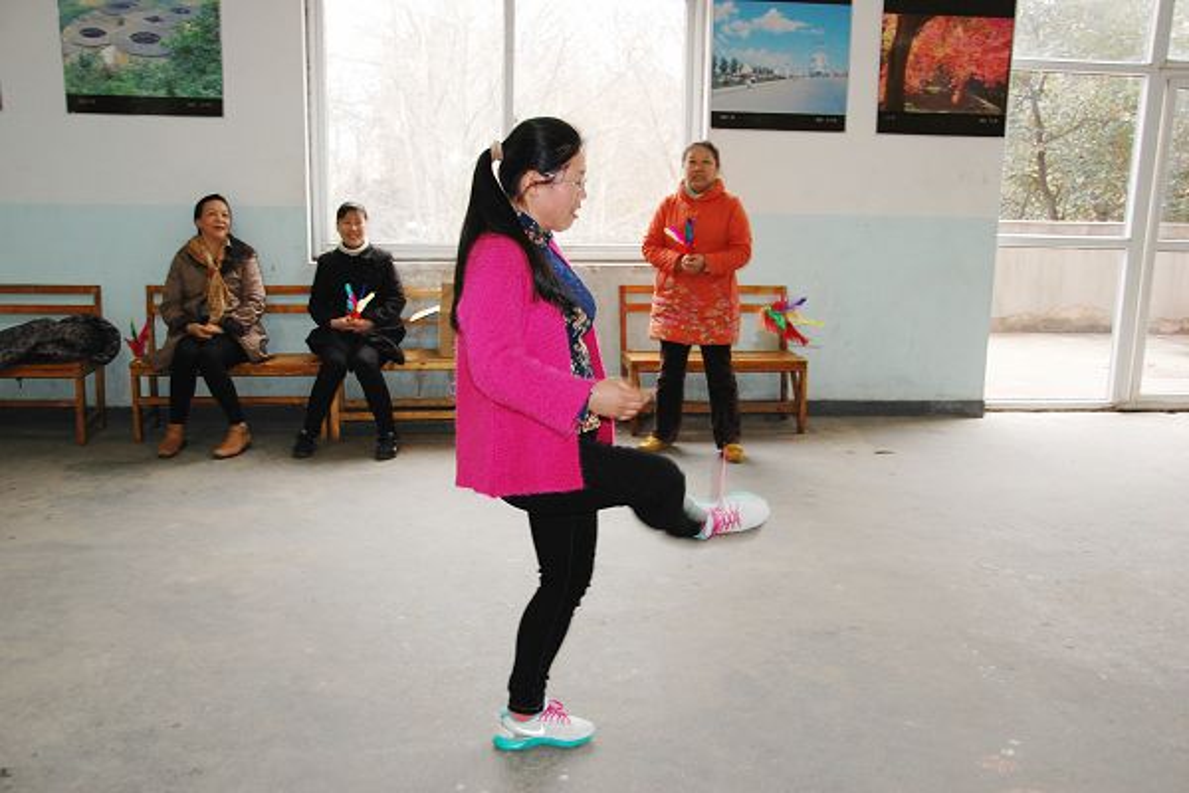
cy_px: 396
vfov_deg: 40.0
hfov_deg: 57.2
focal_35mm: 33
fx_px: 1090
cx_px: 594
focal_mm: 22
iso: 400
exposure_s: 1/60
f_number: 3.8
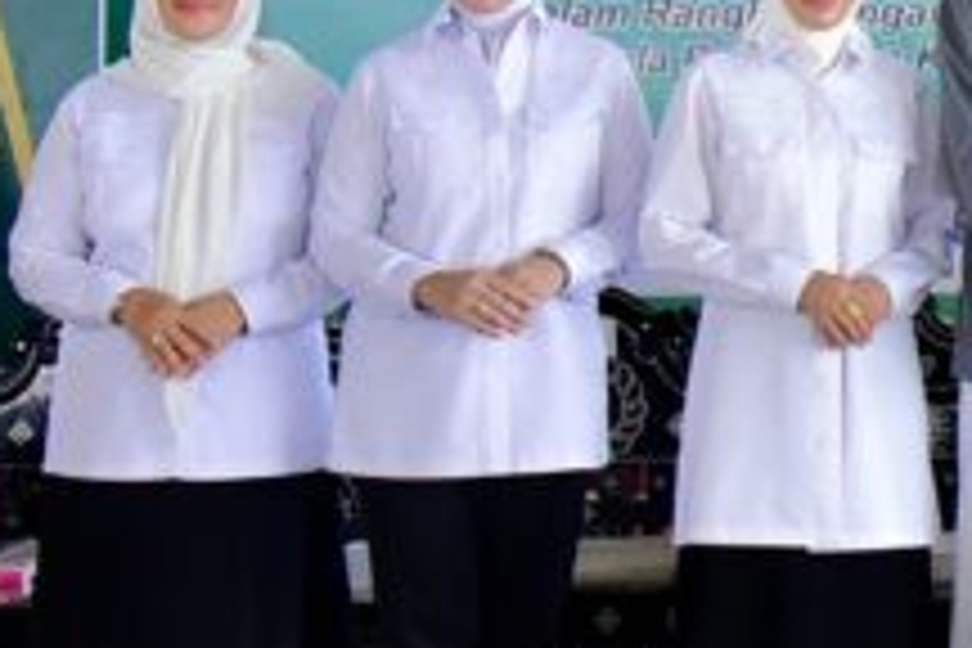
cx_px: 1377
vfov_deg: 10.2
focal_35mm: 133
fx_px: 3591
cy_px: -124
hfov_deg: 14.5
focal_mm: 28
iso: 3600
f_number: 4
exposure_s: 1/500
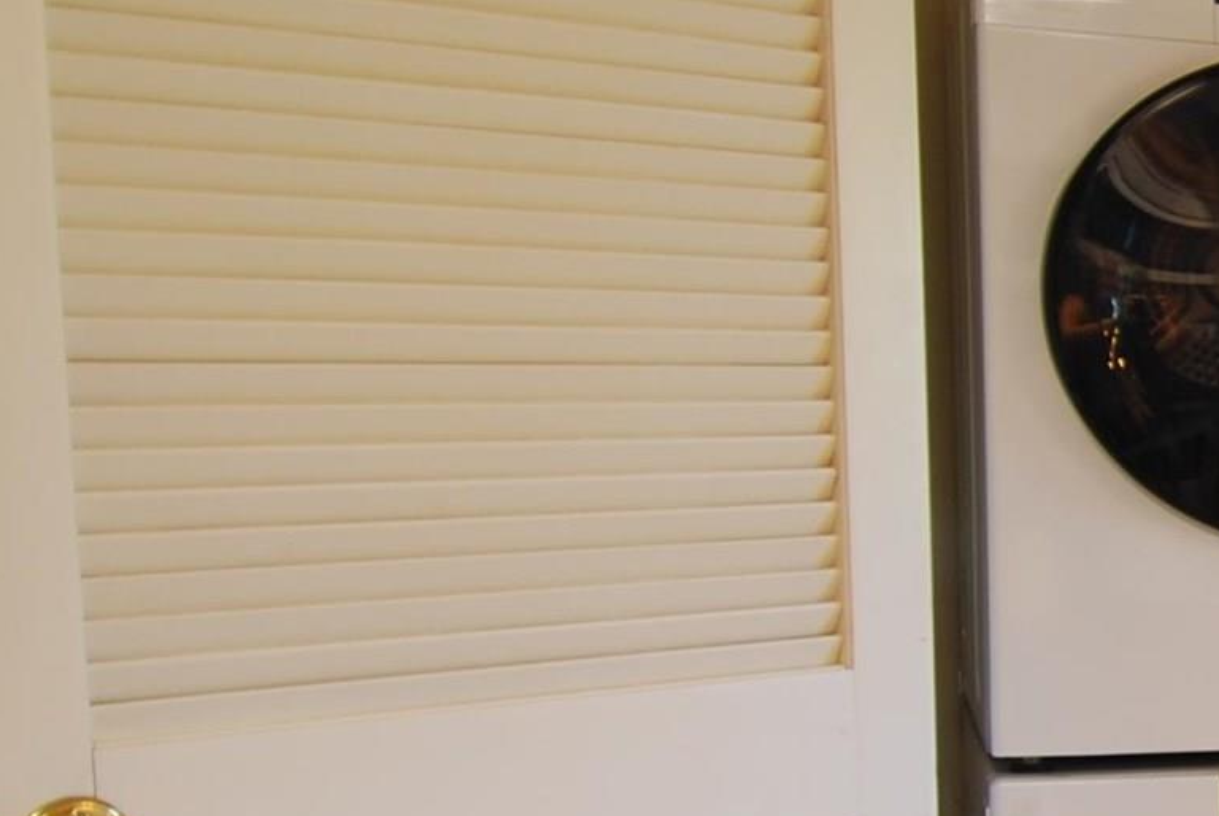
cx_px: 2100
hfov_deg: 20.9
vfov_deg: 18.9
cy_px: 564
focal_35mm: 72
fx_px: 2441
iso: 100
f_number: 4.5
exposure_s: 1/8
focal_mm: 12
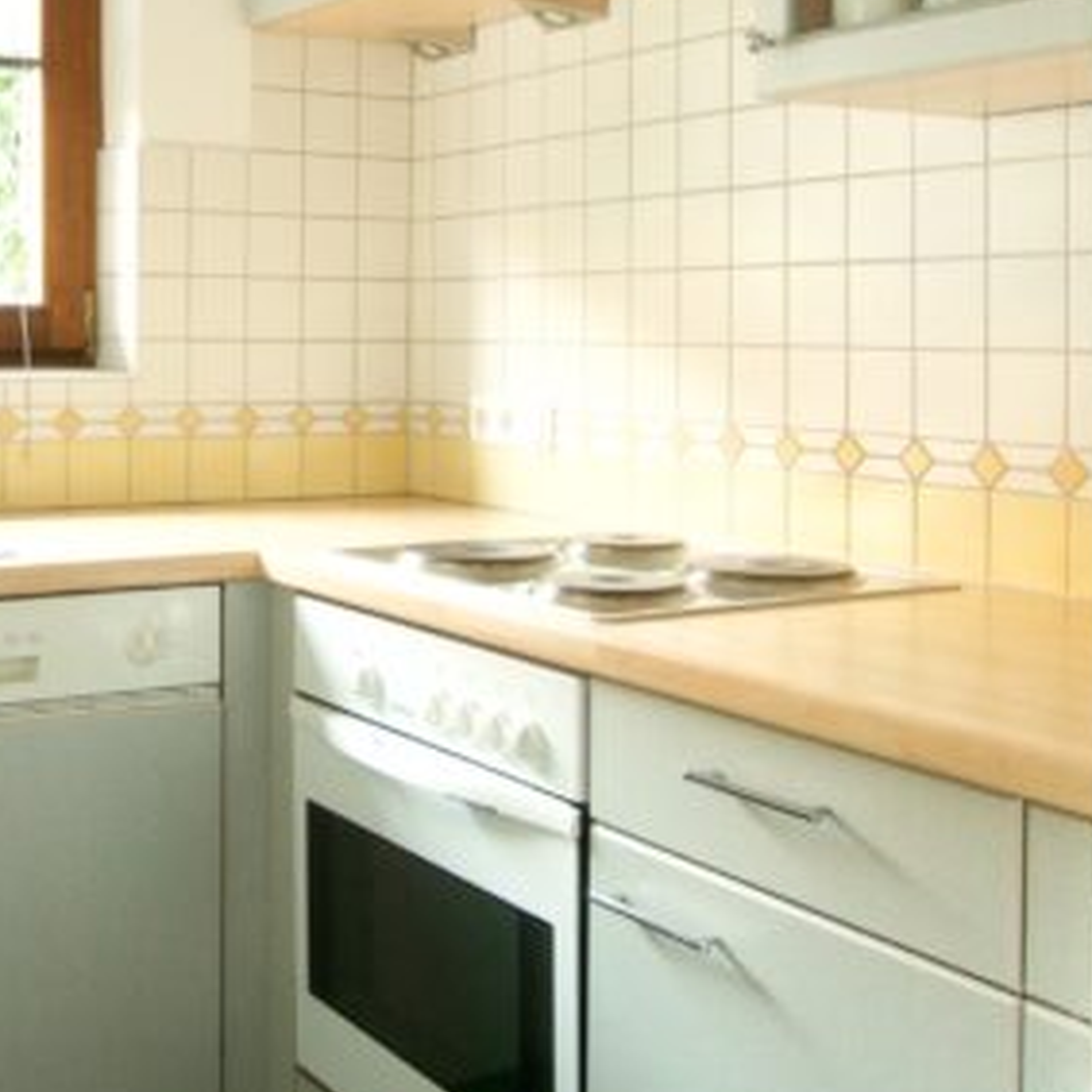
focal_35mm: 46
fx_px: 1642
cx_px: 282
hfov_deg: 36.0
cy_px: 301
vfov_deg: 36.1
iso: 200
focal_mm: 10
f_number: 13
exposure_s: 8
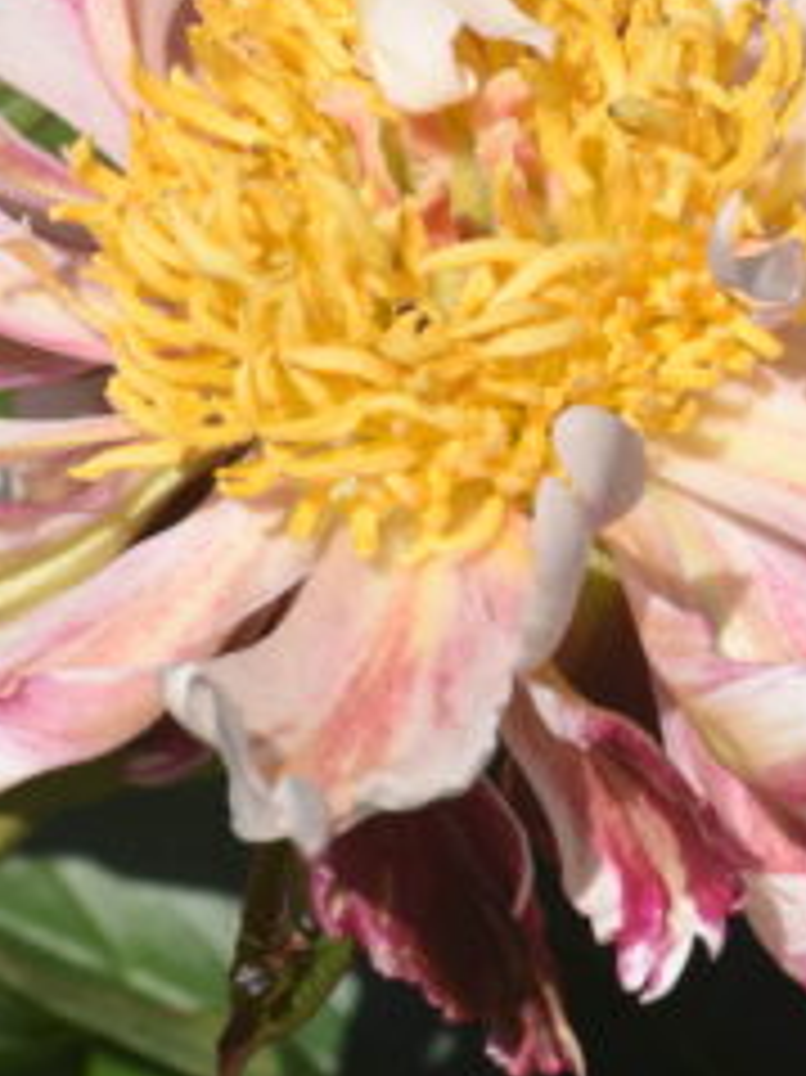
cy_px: 441
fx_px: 18924
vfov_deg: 3.3
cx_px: 428
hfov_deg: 2.4
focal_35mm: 609
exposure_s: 1/250
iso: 250
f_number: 16
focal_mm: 140
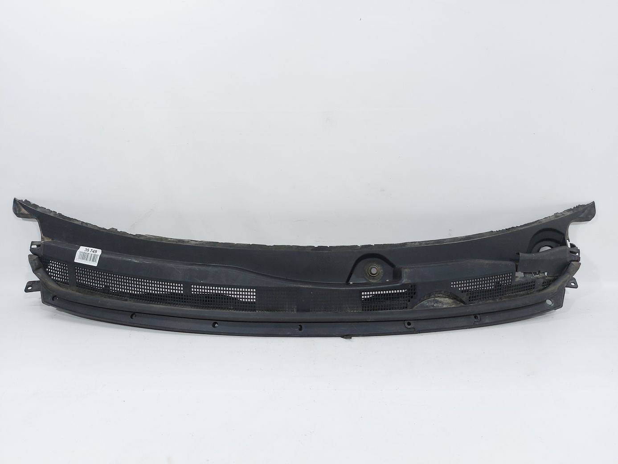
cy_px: 232
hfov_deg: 71.6
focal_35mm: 24
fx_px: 428
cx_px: 309
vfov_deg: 56.8
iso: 50
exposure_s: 1/50
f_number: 1.8
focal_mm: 5.23
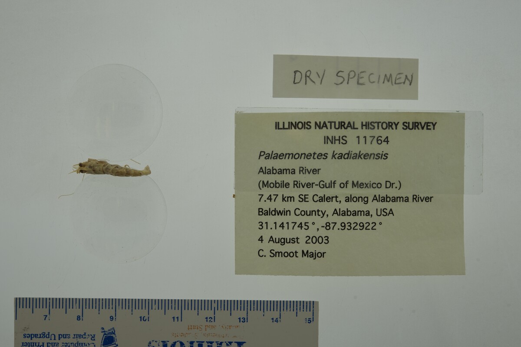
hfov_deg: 33.4
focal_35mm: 60
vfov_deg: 22.6
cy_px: 174
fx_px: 869
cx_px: 260
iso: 50
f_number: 9
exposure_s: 1/125
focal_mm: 60
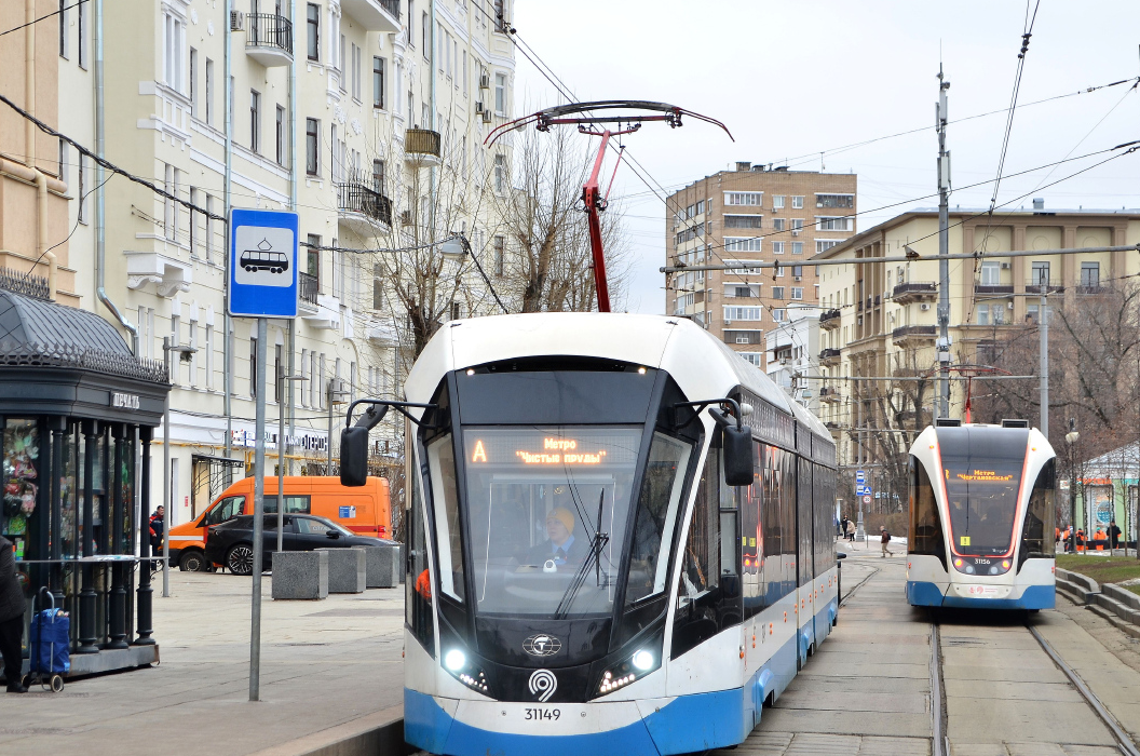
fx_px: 3034
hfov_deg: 21.3
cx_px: 534
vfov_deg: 14.2
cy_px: 388
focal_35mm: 96
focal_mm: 52
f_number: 5
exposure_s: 1/30
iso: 100
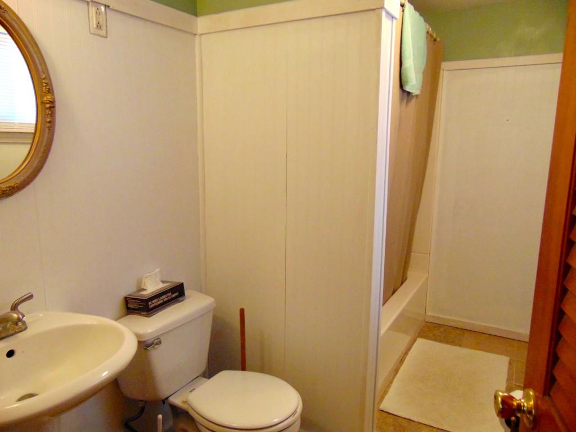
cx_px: 288
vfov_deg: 54.9
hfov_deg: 69.4
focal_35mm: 25
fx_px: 416
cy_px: 216
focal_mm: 4.5
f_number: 3
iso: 400
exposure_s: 1/30
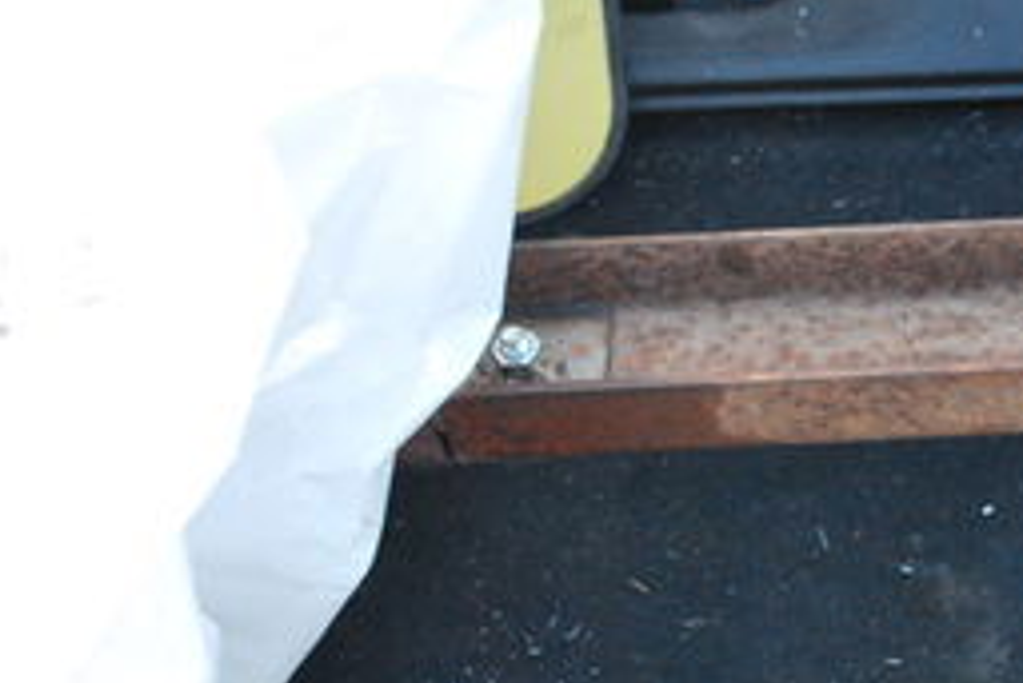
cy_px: 300
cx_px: 1147
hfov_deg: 21.4
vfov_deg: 15.2
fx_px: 2559
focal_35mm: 90
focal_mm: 24
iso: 800
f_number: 4.2
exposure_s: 1/320
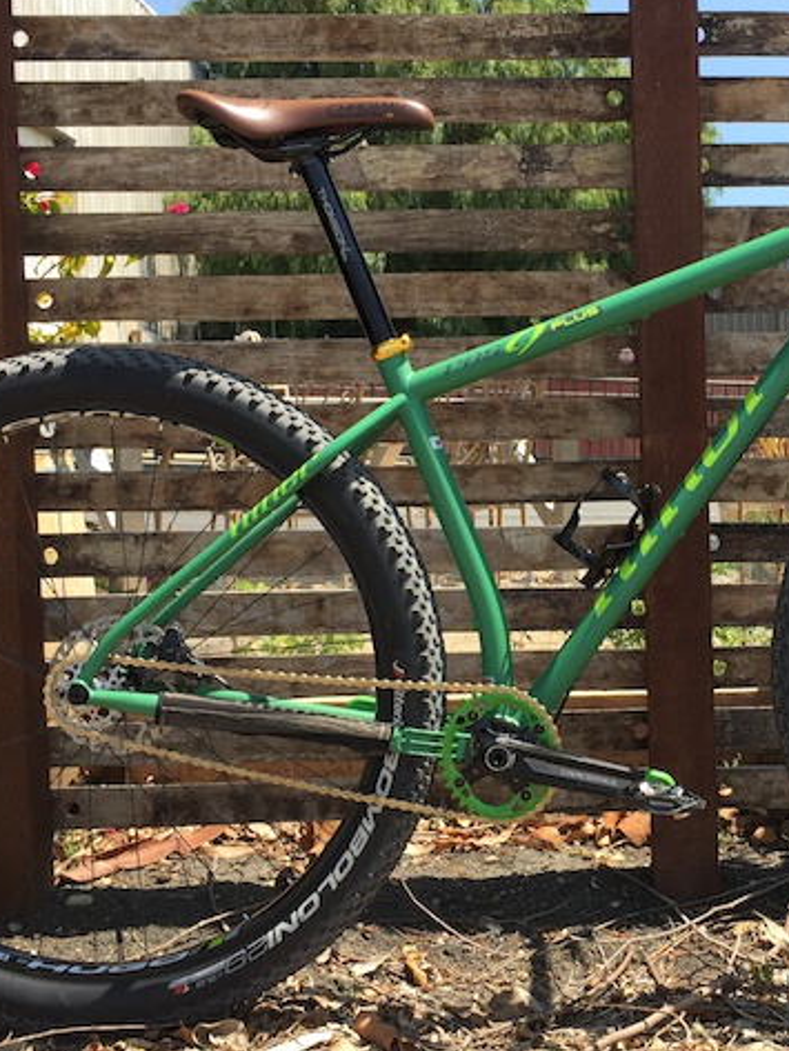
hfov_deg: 29.2
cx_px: 607
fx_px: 1488
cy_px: 527
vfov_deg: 38.9
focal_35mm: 49
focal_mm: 4.15
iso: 32
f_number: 2.2
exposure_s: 1/879
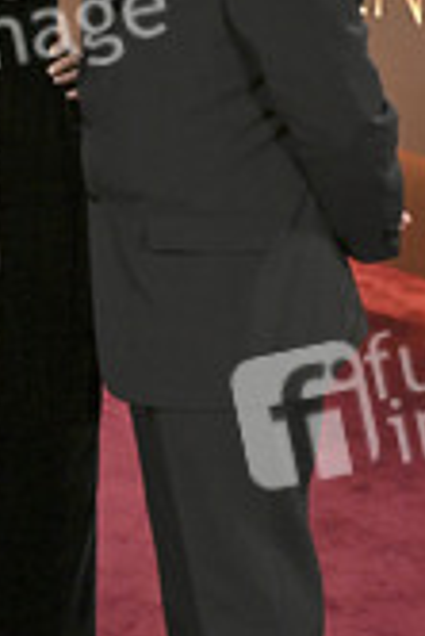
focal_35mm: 101
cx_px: 80
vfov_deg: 20.1
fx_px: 1785
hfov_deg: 13.5
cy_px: 207
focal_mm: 42
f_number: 5.6
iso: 2500
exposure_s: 1/320
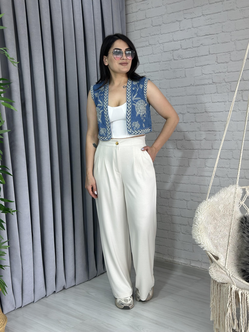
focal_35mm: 48
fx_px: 460
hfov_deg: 30.3
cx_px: 124
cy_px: 166
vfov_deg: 39.7
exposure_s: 1/180
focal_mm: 6.86
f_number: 1.78
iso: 80
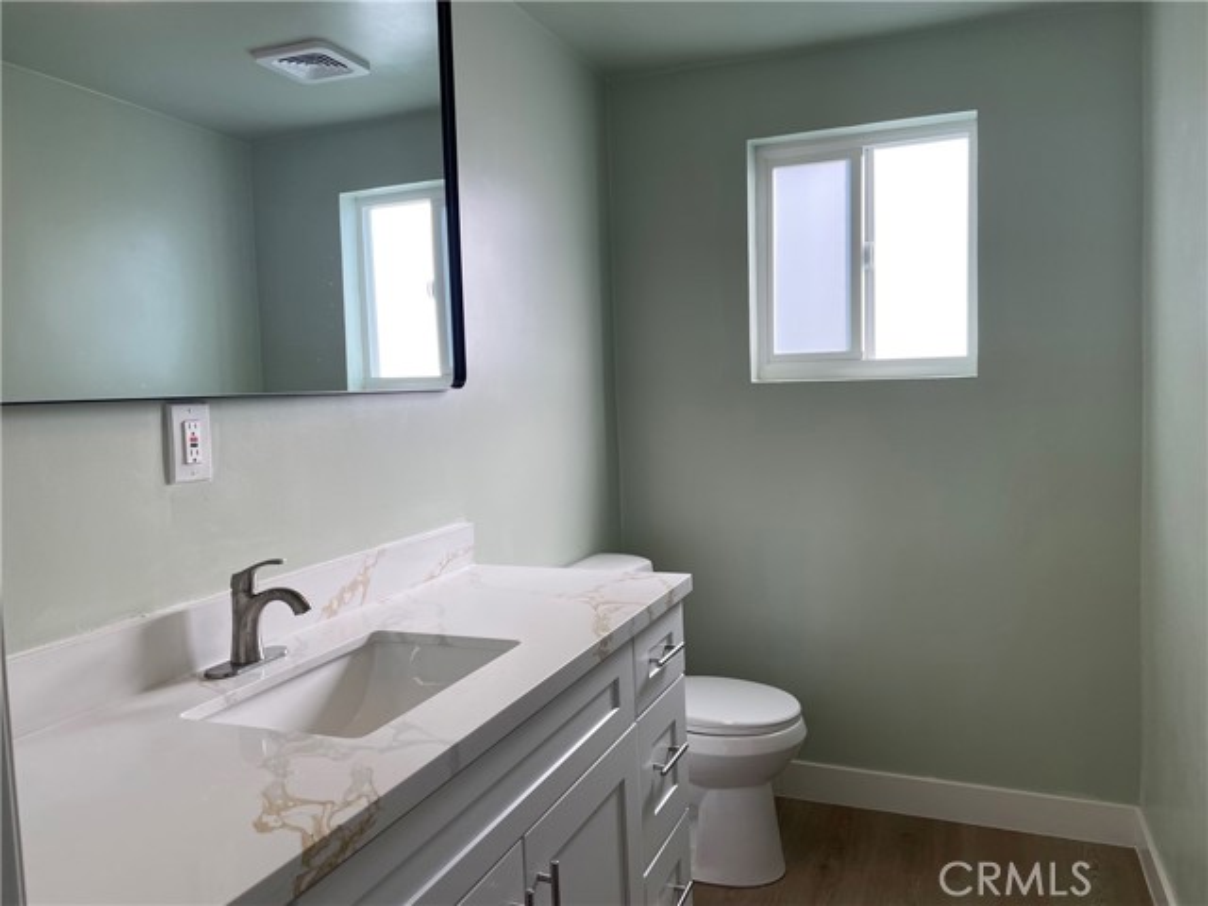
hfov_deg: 67.3
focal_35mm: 26
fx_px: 907
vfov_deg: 53.1
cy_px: 453
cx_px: 604
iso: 32
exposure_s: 1/375
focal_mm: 4.2
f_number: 1.6
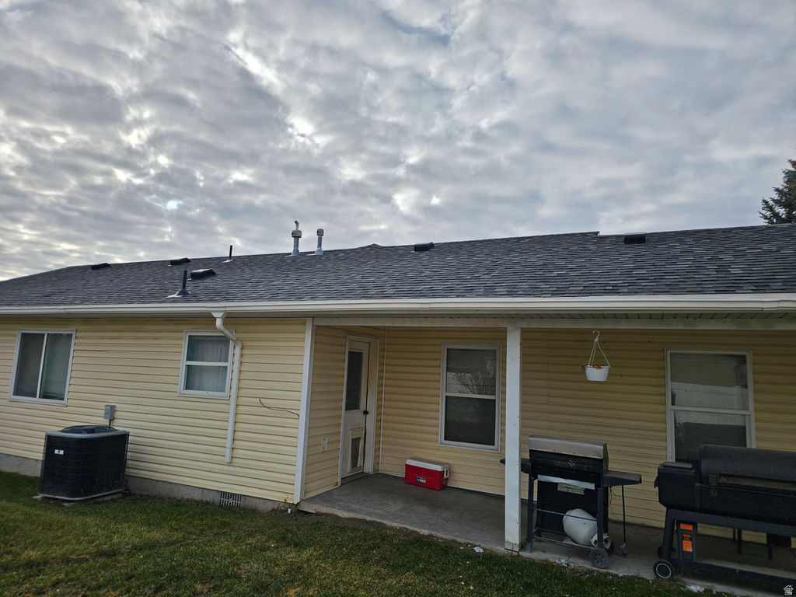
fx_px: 529
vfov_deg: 58.9
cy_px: 298
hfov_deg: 73.9
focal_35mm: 23
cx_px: 398
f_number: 1.7
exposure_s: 1/661
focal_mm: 6.3
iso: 10
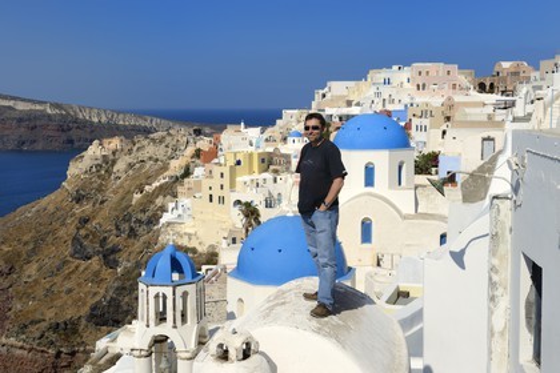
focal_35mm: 48
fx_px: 747
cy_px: 186
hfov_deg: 41.1
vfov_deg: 28.1
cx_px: 280
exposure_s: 1/320
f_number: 10
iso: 100
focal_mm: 48
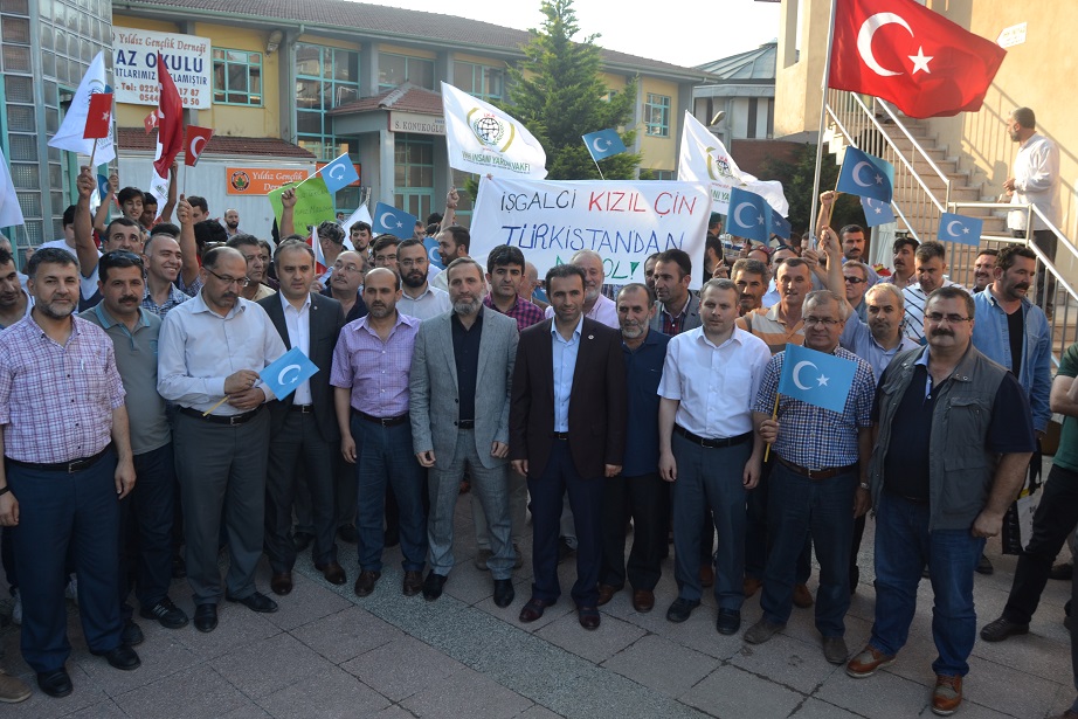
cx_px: 539
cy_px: 360
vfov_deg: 47.9
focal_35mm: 27
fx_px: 809
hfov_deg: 67.4
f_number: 5.6
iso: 200
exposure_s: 1/125
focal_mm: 18
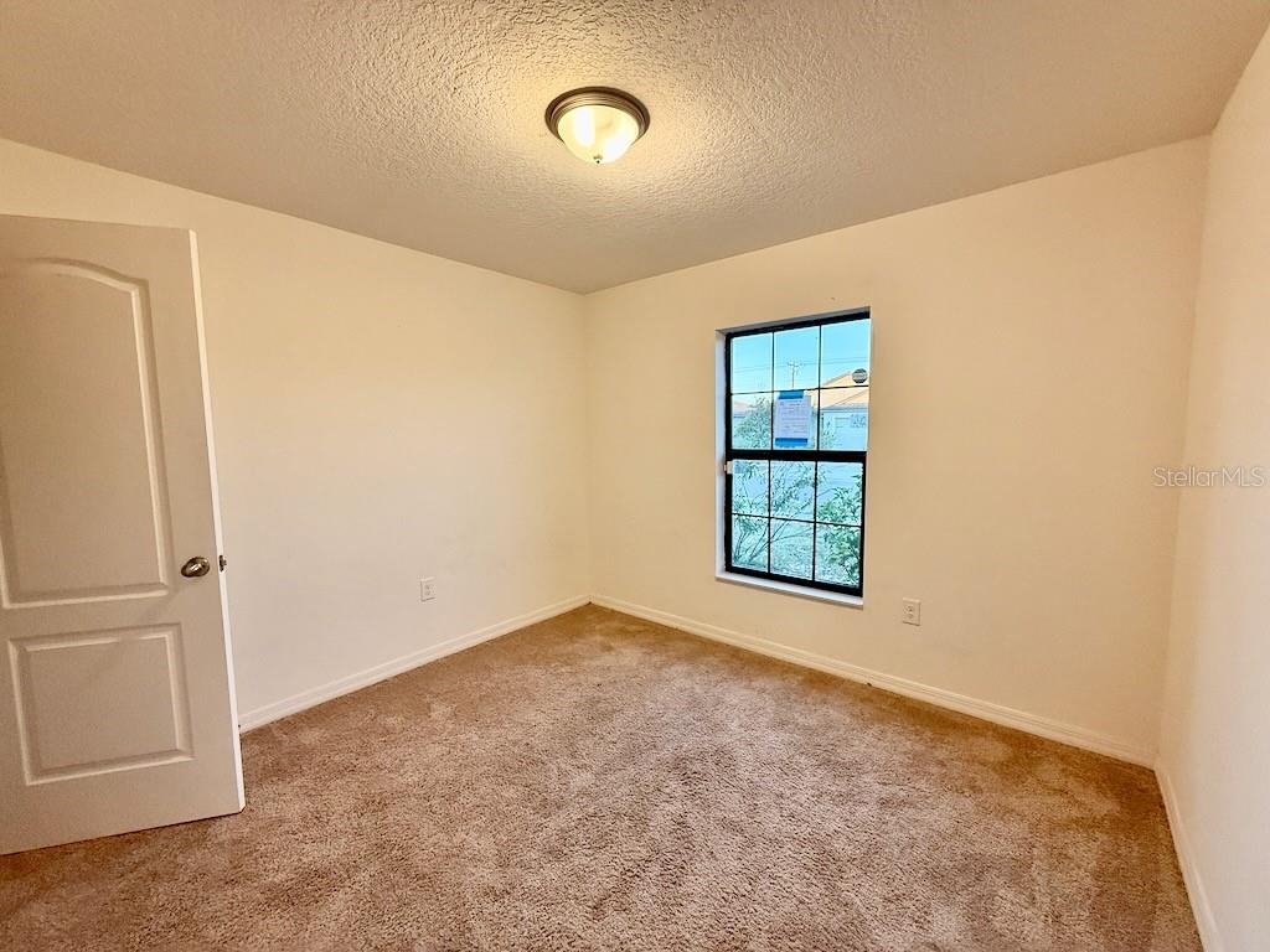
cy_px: 476
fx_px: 514
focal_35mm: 14
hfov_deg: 102.1
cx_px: 635
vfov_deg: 85.7
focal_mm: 2.22
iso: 320
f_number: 2.2
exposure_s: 1/120
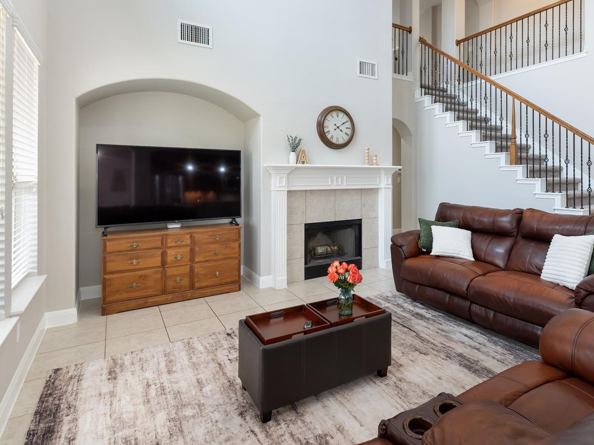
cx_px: 350
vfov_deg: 62.9
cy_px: 182
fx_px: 360
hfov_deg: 78.3
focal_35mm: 21
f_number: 8
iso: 400
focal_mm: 16
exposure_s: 1
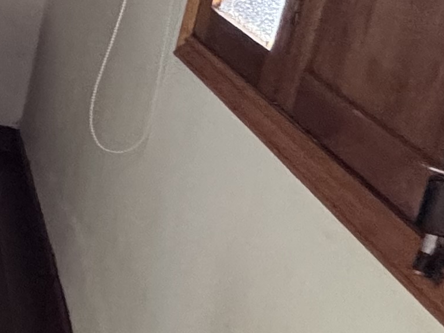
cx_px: -668
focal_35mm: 74
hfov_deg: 14.4
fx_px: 949
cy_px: 13
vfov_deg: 19.4
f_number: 2.2
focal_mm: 2.22
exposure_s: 1/60
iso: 320
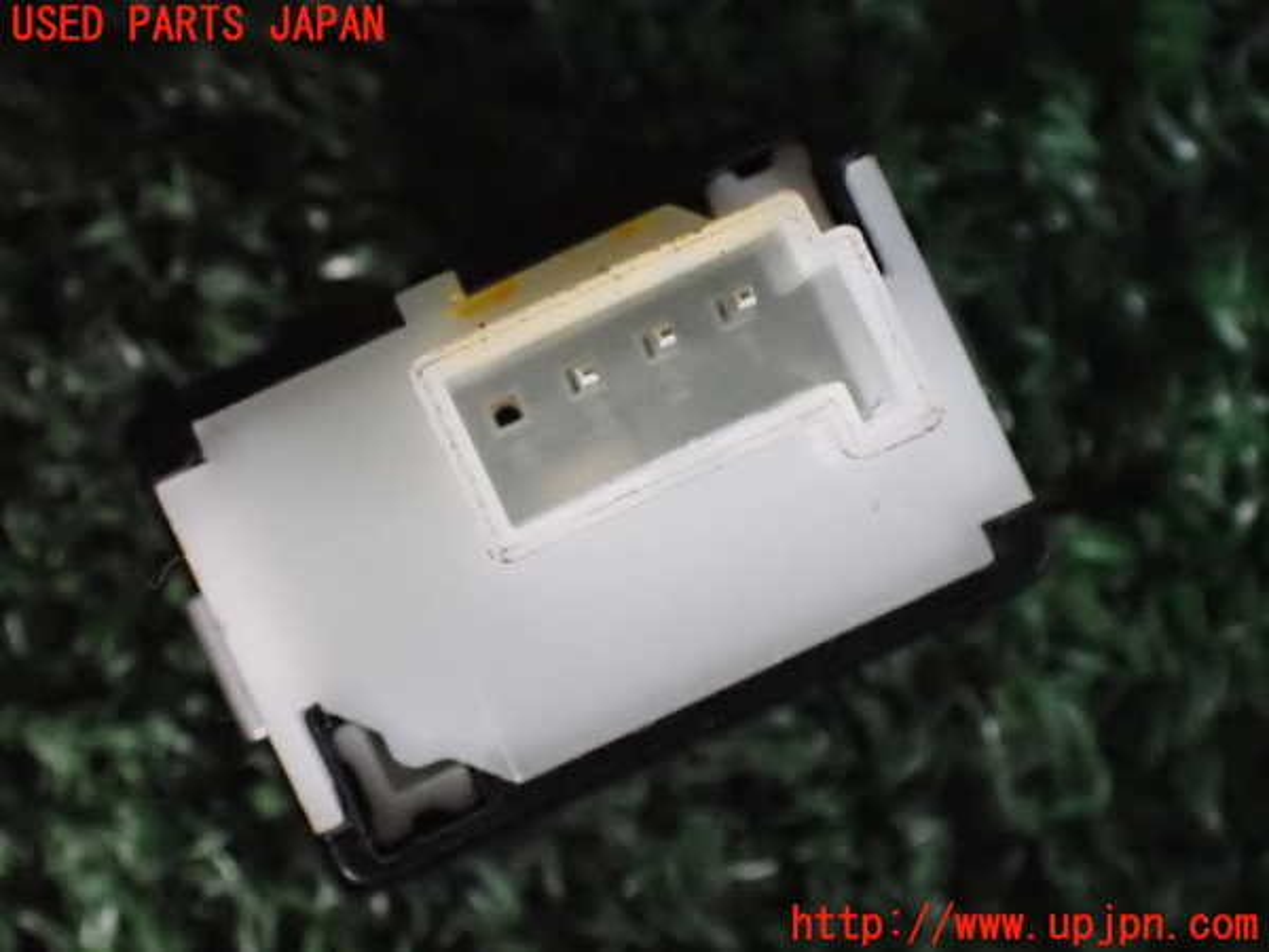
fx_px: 3666
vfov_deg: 14.8
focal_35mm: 100
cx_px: 634
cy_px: 476
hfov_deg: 19.6
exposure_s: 1/100
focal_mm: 18
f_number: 4.9
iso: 5000
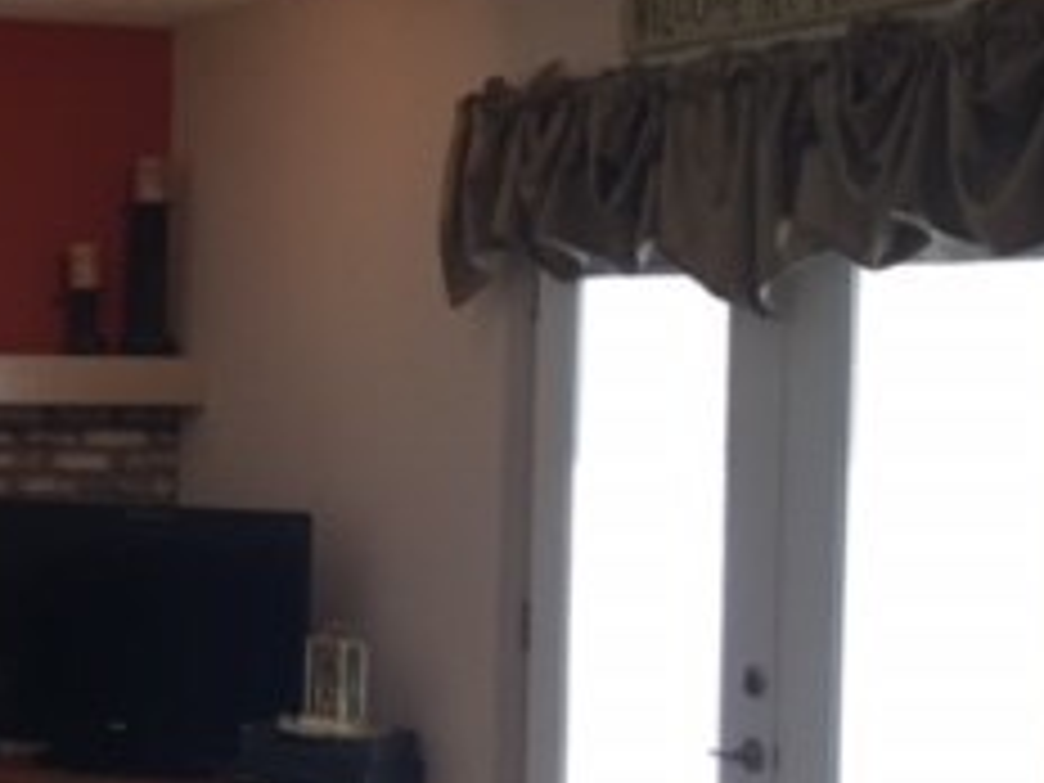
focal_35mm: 80
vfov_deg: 18.4
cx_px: -126
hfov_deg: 22.9
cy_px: 436
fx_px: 2413
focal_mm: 4.15
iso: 40
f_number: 2.2
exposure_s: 1/30
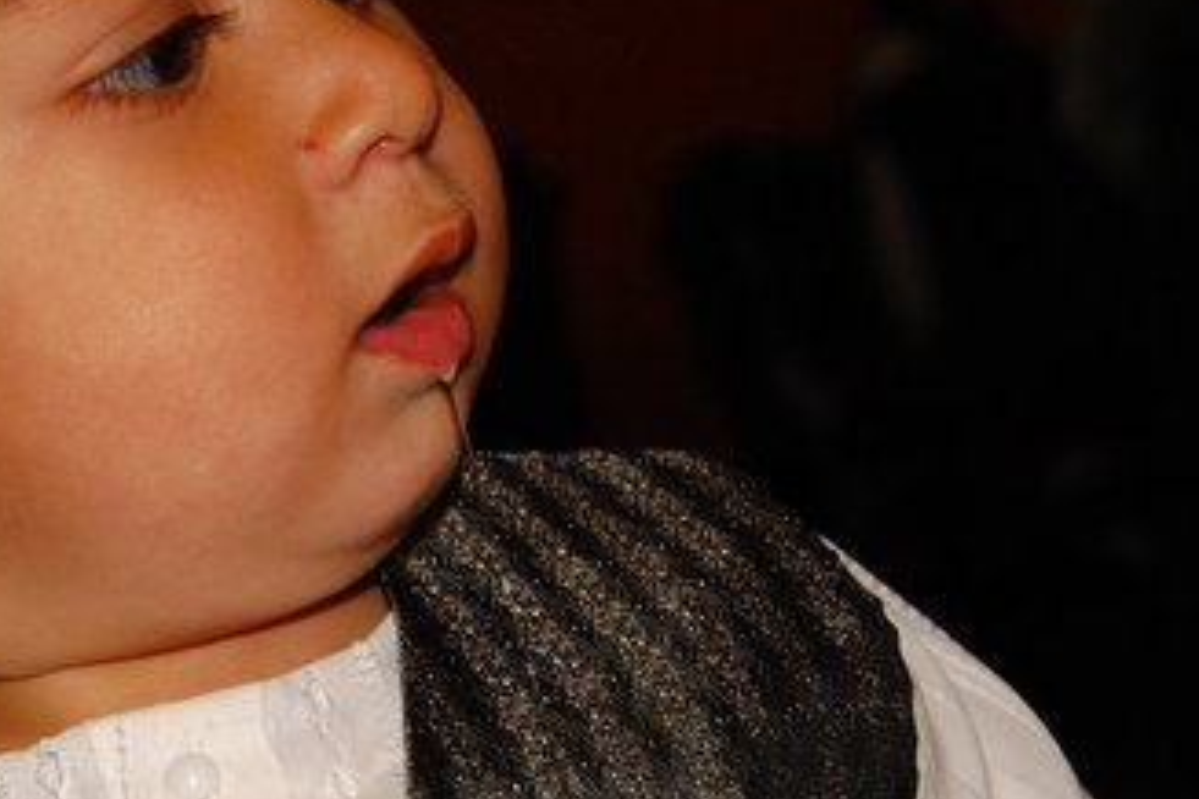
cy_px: 378
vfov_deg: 14.6
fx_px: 3130
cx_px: 183
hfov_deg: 21.3
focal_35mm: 94
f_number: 4.5
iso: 400
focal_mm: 32
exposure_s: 1/60
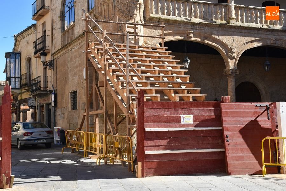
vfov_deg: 25.8
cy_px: 96
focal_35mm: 52
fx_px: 417
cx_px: 143
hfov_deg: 37.8
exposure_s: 1/250
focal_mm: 35
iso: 200
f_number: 8
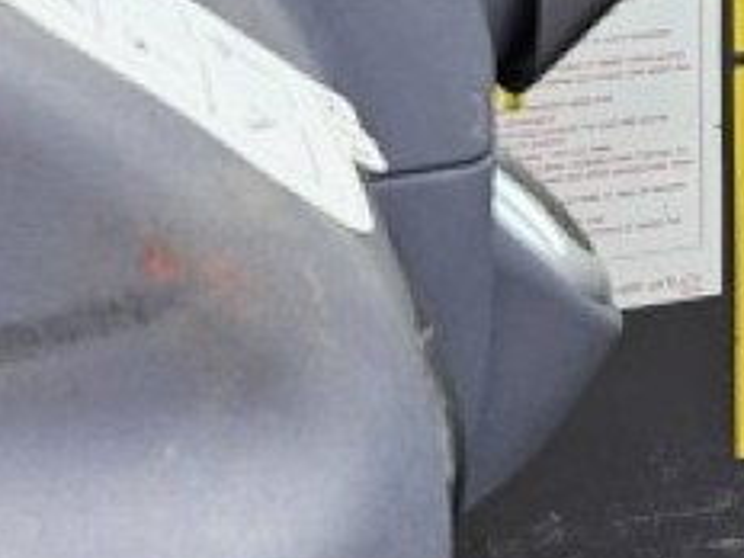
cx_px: 1119
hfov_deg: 13.0
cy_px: 80
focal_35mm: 143
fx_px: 3073
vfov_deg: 10.3
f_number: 1.8
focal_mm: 5.4
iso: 100
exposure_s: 1/180
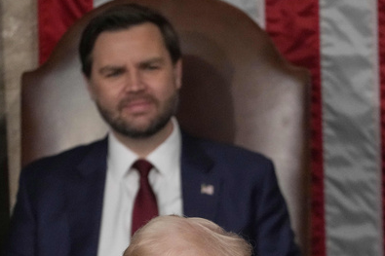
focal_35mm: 1038
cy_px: 294
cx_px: 322
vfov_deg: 1.3
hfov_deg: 2.0
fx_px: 11096
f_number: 5.6
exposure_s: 1/500
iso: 5000
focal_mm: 400
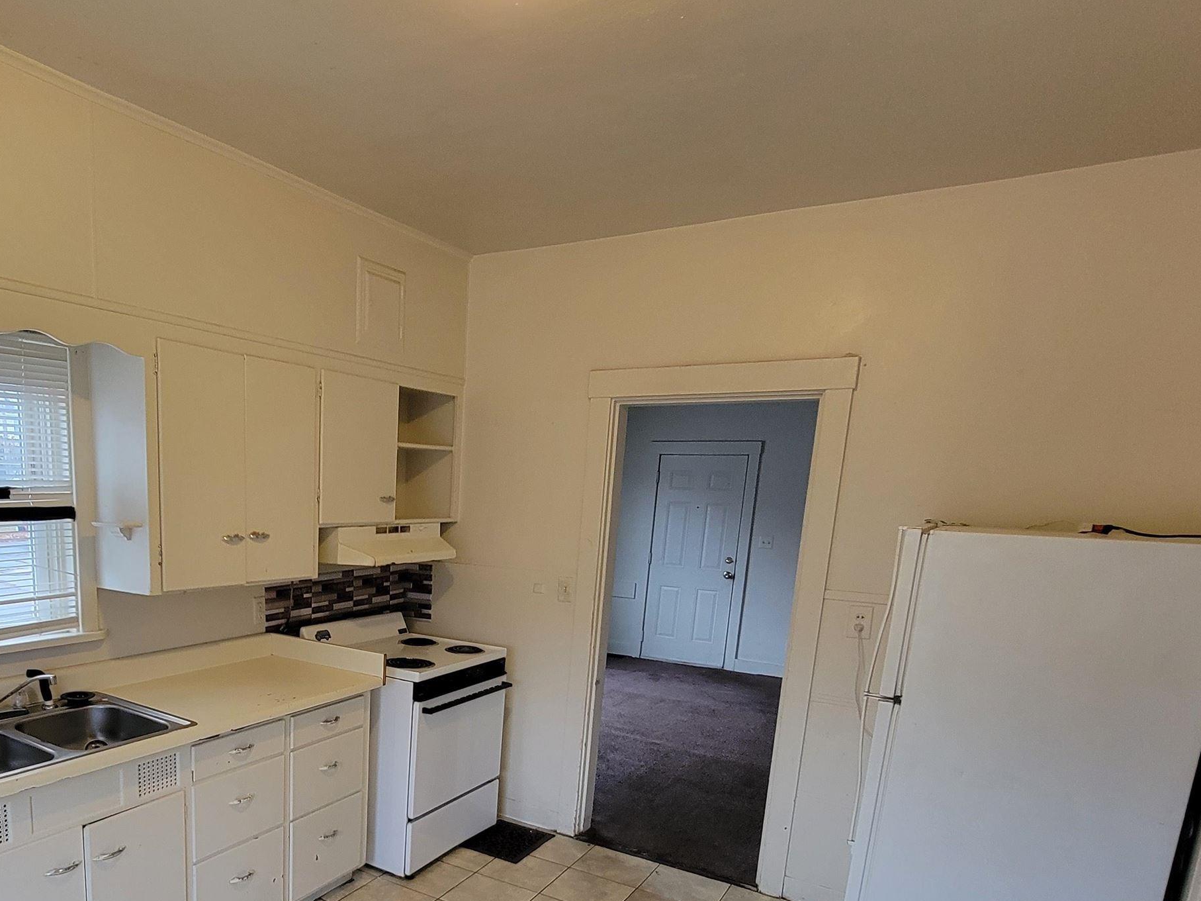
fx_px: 763
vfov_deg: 58.7
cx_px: 364
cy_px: 644
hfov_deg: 73.1
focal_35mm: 22
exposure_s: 1/60
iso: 320
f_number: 2.2
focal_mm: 2.2
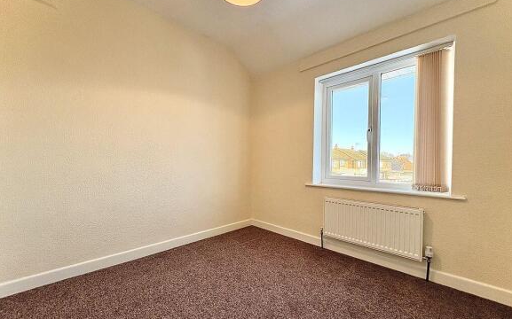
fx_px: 209
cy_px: 166
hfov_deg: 101.5
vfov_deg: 74.7
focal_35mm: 15
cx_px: 258
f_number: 2.2
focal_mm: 2.22
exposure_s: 1/111
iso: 100
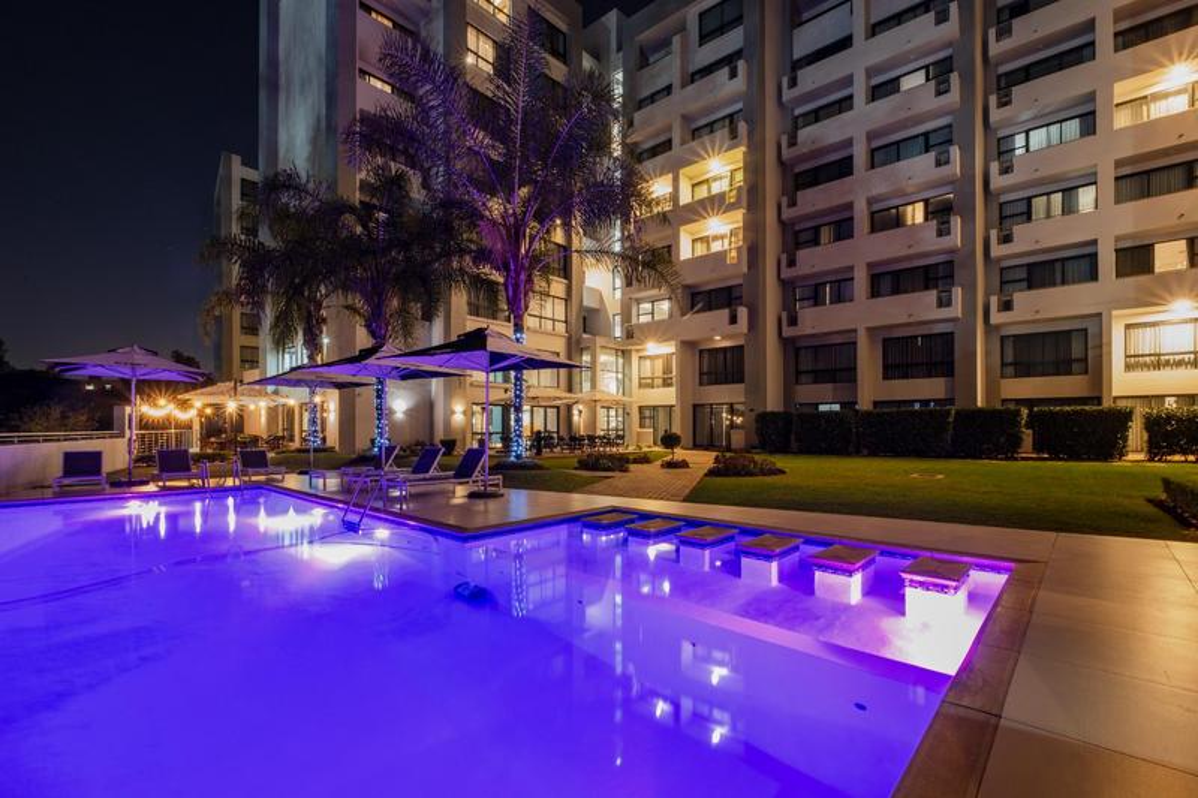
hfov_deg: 100.4
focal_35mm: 15
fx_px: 499
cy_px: 399
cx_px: 599
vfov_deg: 77.3
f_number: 13
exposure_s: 60
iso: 100
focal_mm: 10
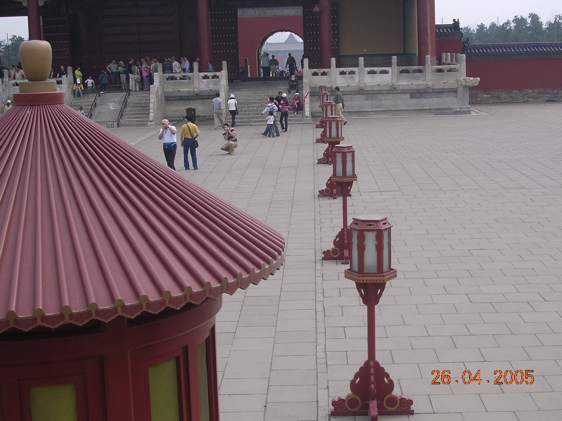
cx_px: 281
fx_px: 974
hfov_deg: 32.2
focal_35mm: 60
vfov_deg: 24.4
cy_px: 210
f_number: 3.4
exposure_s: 1/392
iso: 100
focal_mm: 9.1
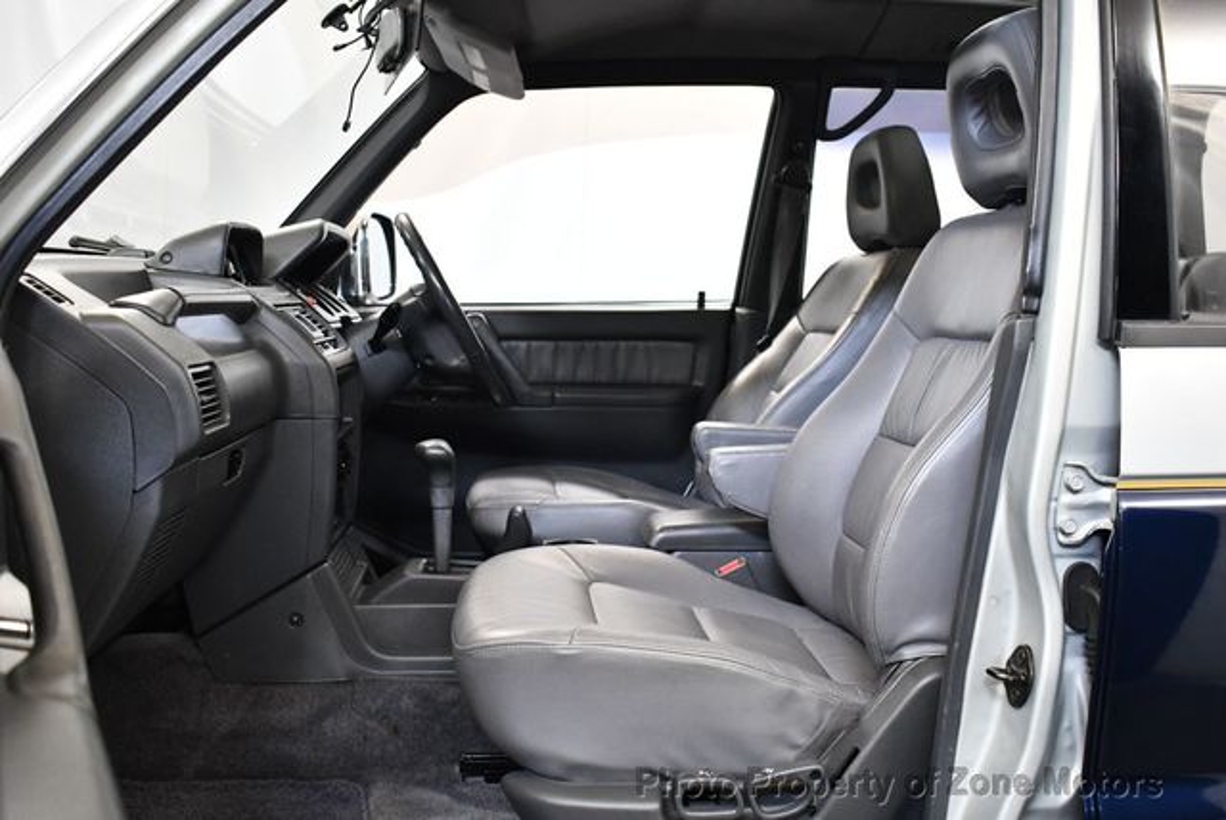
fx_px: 1227
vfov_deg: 36.9
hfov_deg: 53.1
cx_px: 613
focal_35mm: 36
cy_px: 410
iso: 1800
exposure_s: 1/125
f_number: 3.5
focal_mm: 18
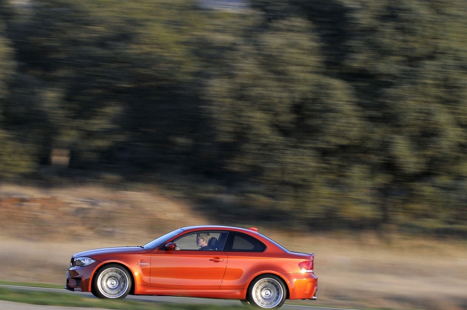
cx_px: 174
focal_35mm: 268
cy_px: 164
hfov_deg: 7.7
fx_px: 3473
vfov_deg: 5.1
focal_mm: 102
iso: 400
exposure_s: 1/125
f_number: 8
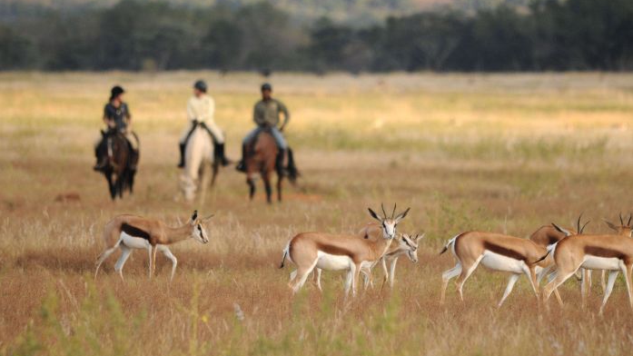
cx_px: 316
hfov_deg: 3.0
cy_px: 188
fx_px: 11900
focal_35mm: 709
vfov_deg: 1.7
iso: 640
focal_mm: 450
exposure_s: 1/640
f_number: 6.3
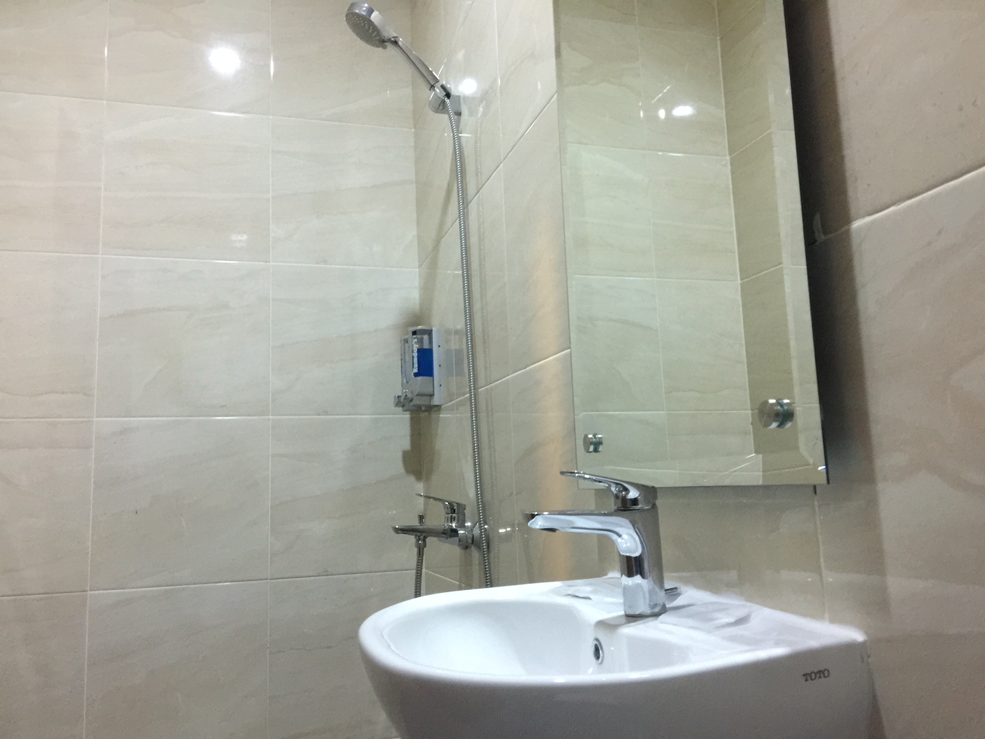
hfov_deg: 61.7
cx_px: 492
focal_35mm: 29
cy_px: 370
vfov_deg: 48.2
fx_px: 825
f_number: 2.2
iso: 160
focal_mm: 4.15
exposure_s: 1/17
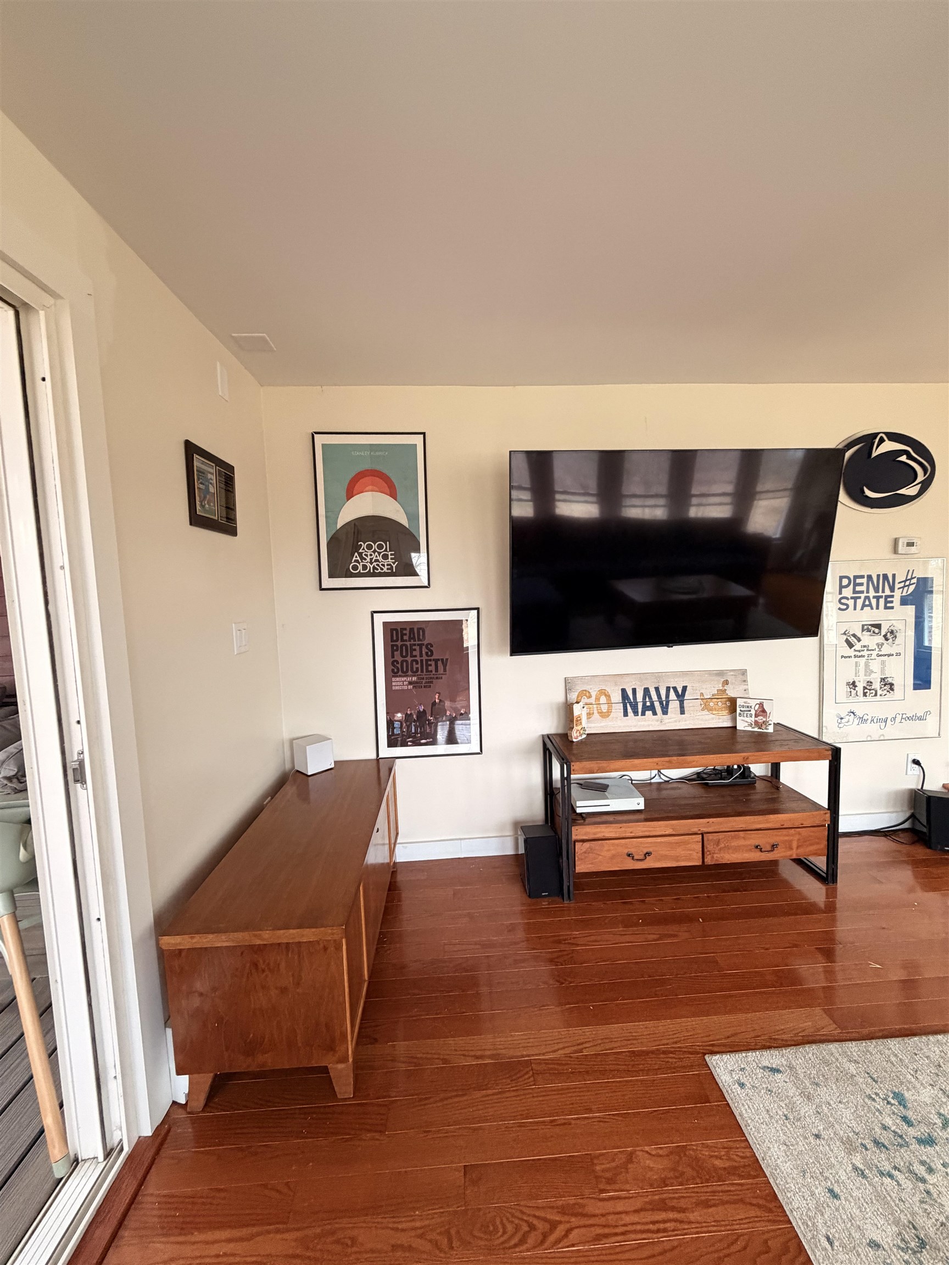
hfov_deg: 85.7
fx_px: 512
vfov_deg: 102.1
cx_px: 474
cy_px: 632
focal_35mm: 14
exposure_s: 1/60
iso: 400
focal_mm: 2.22
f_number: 2.2
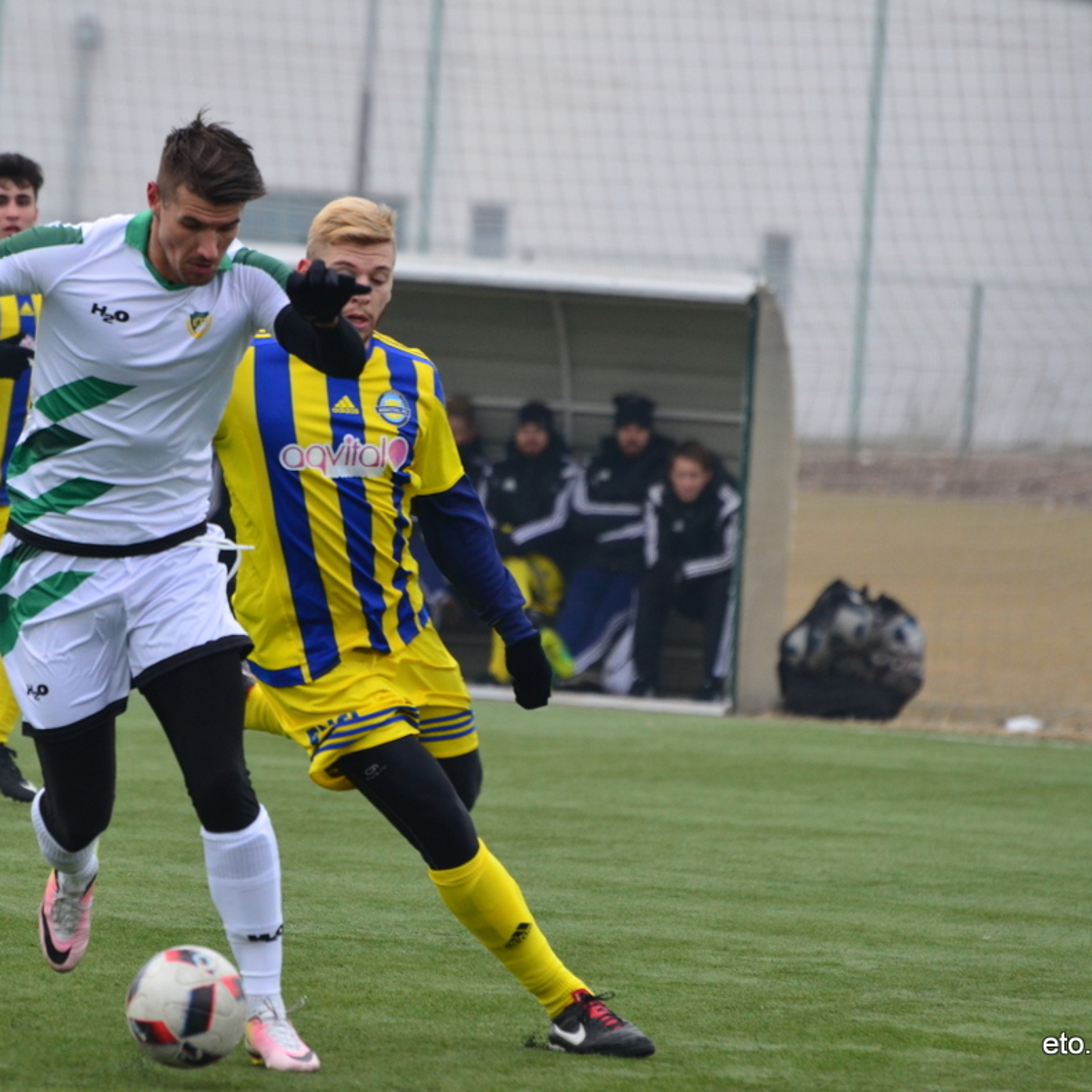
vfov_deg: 3.8
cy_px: 546
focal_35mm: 463
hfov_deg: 3.8
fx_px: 16525
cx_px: 337
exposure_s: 1/1000
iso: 800
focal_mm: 240
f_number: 5.6
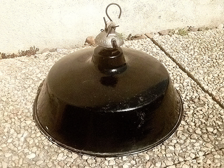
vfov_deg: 36.8
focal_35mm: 39
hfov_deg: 47.9
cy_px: 84
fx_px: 252
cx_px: 112
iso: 1600
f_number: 11
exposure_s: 1/1600
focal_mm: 6.9
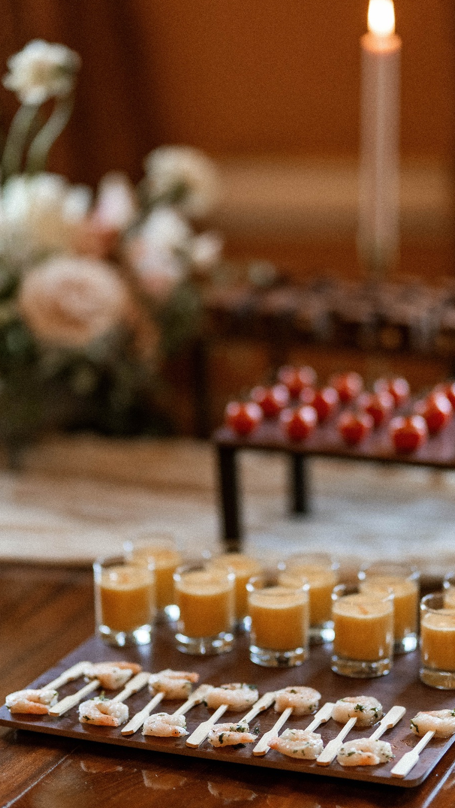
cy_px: 427
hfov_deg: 12.2
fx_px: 2123
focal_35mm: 99
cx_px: 255
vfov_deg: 21.6
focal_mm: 85
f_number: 1.4
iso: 640
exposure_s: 1/400
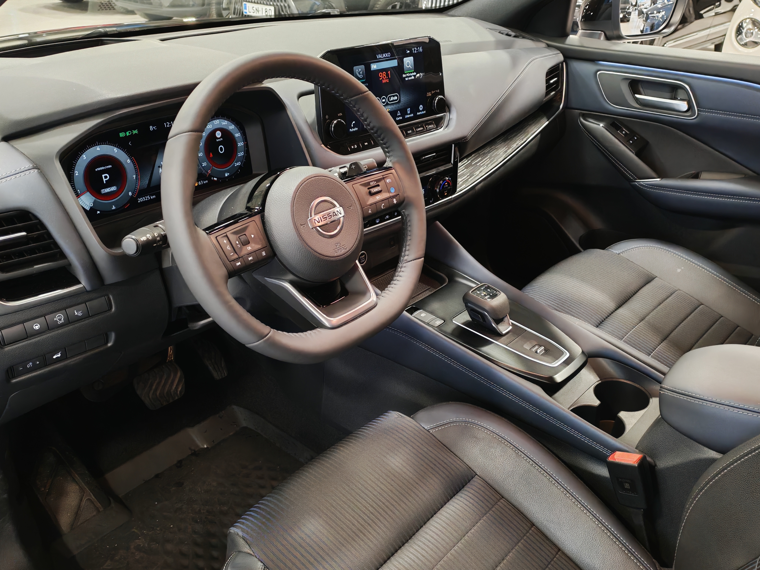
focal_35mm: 33
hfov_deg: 55.4
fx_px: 725
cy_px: 285
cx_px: 380
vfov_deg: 42.9
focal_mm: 6.12
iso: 2000
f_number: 1.9
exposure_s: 1/50
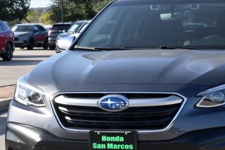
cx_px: 155
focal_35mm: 122
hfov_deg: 16.7
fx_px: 763
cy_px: 90
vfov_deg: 11.2
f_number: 8
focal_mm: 52
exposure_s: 1/250
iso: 200
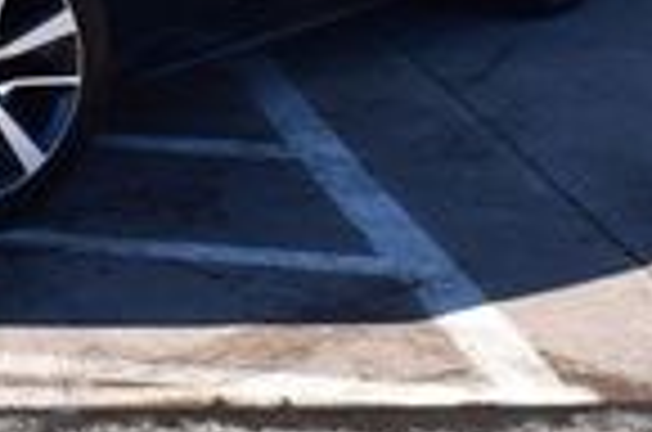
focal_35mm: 186
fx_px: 3361
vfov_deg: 7.1
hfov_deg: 10.7
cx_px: -310
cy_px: -418
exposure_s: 1/320
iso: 400
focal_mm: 28
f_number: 10
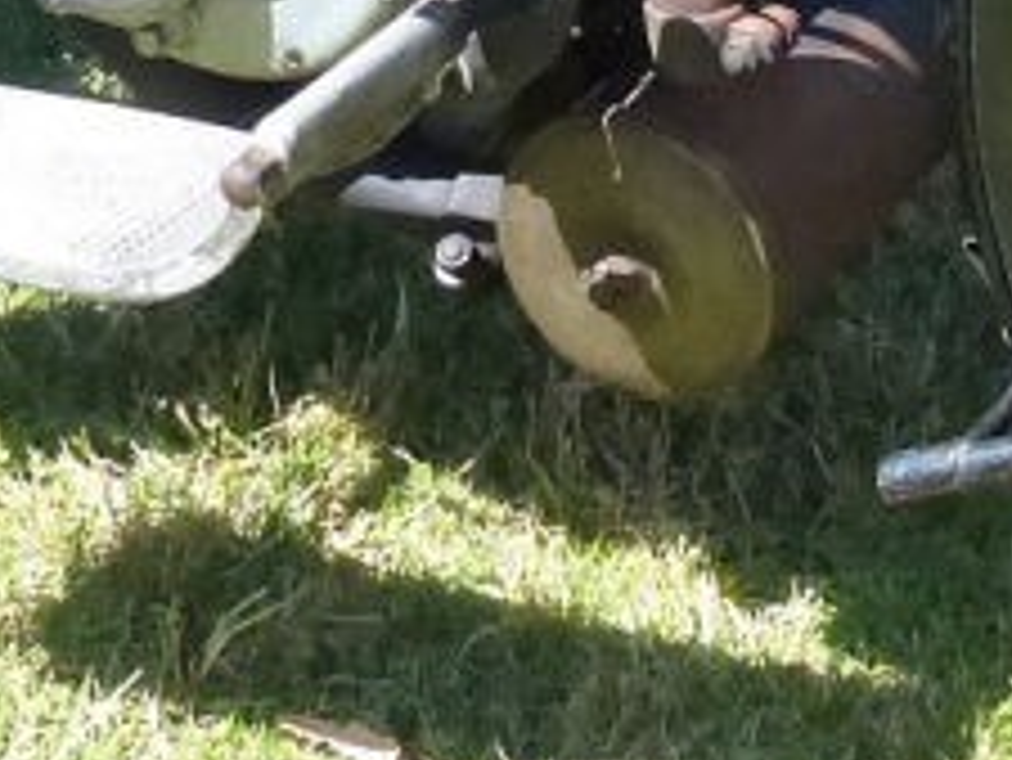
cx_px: 963
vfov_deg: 7.9
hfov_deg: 10.9
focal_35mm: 180
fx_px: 5265
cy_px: -724
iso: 800
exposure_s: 1/1600
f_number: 4.5
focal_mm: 7.8
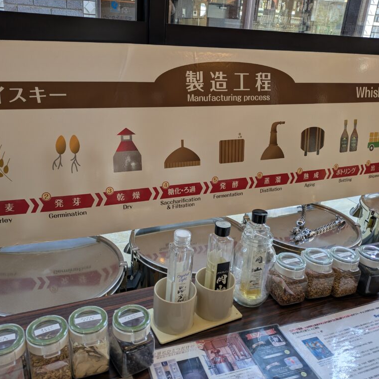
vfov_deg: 54.0
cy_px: 187
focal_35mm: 30
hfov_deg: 54.0
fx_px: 372
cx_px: 183
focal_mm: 5.43
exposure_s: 1/120
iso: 83
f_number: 1.89
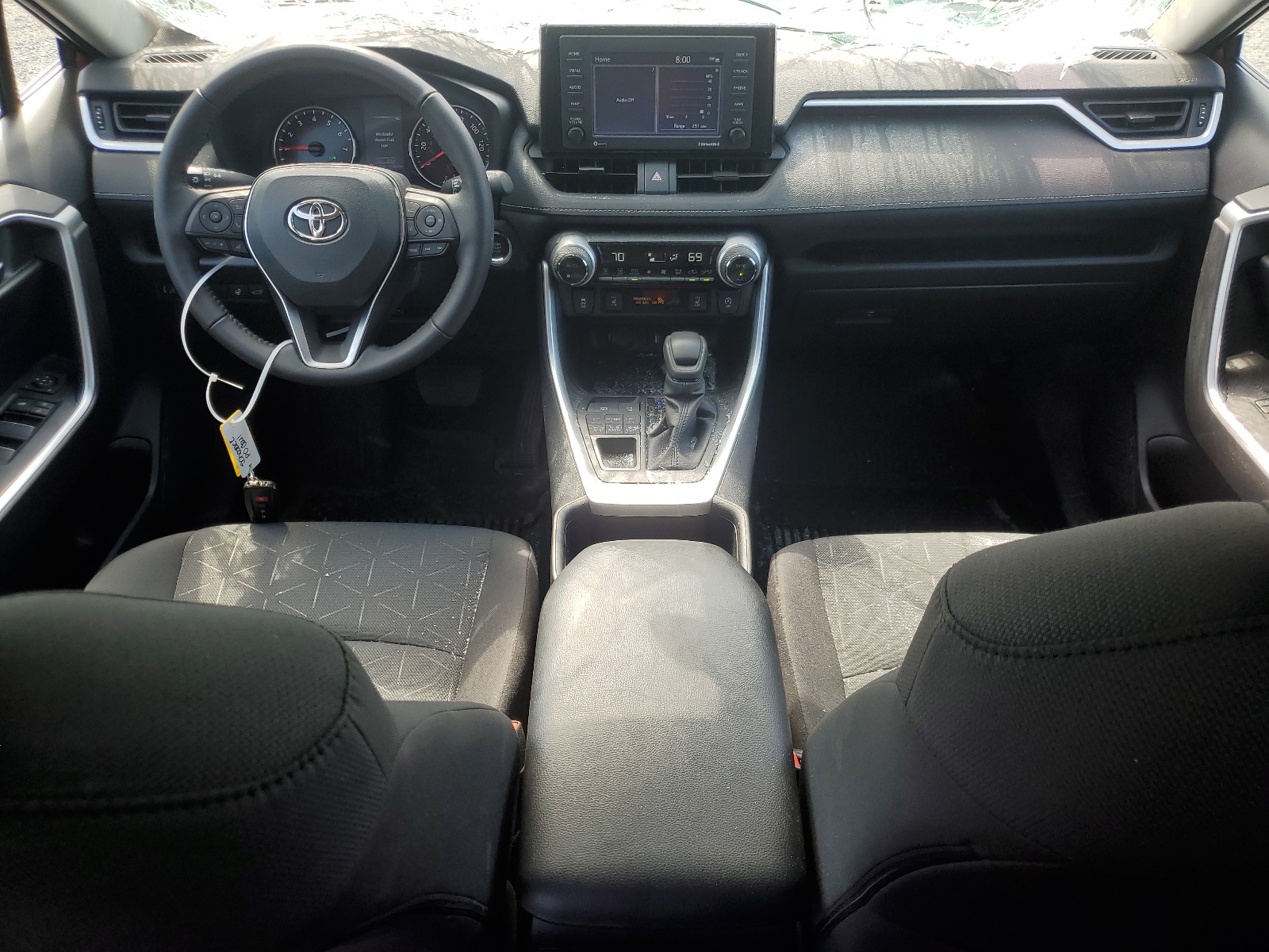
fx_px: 953
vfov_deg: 53.1
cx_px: 634
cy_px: 476
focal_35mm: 26
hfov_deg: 67.3
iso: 50
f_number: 1.5
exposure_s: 1/345
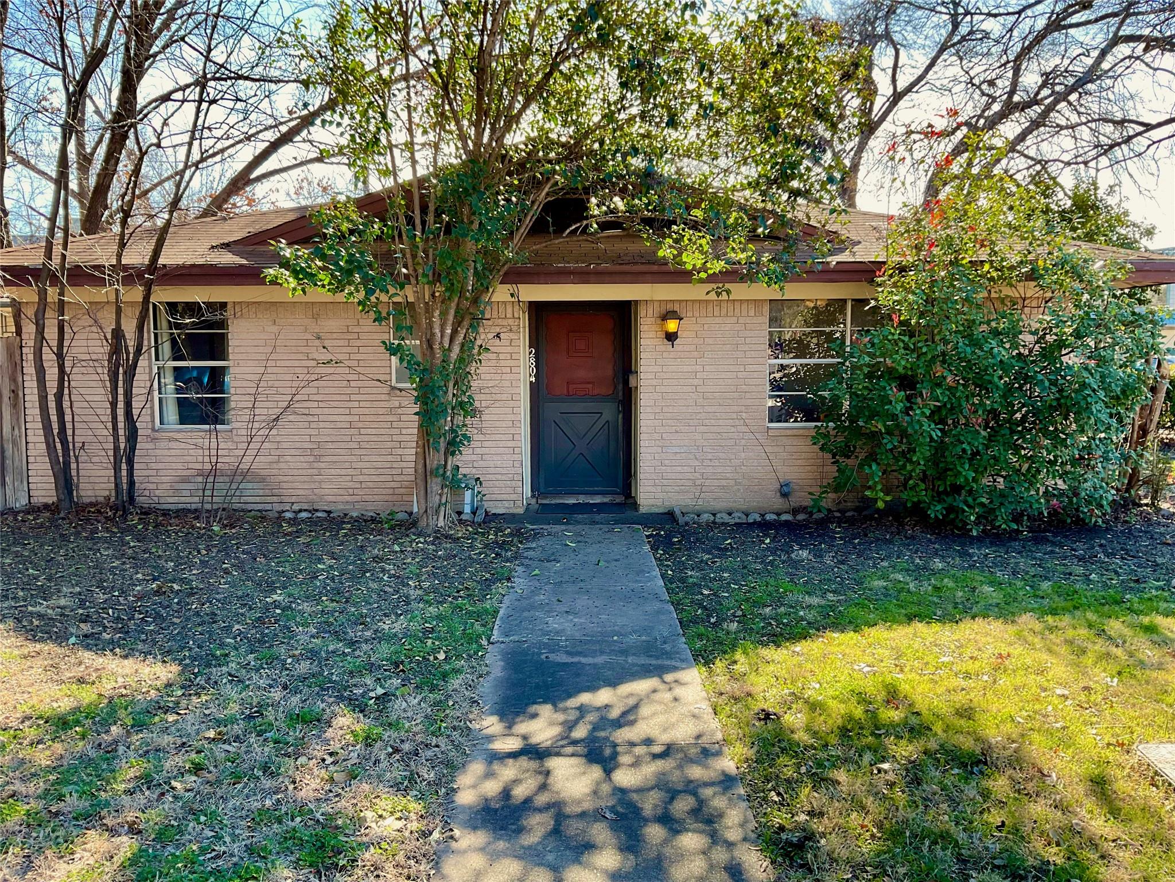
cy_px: 441
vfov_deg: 48.2
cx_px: 588
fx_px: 984
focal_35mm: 29
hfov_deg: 61.7
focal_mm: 3
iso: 16
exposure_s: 1/223
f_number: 1.8
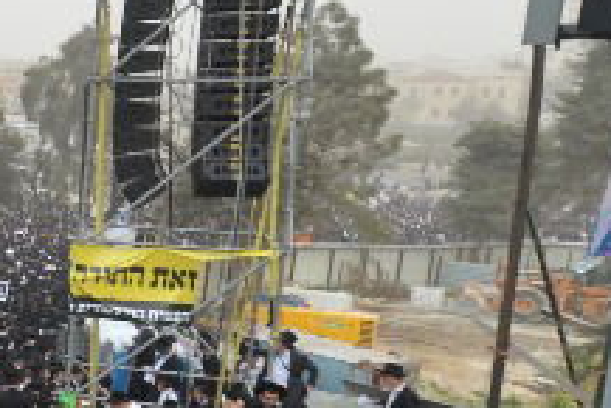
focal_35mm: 66
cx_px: -588
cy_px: 273
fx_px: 1121
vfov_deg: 20.6
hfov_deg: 19.2
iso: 800
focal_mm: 14
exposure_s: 1/160
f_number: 5.6
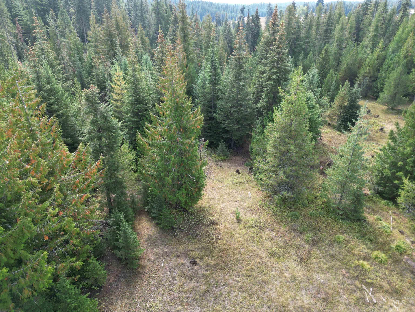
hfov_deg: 71.6
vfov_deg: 56.8
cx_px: 208
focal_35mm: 24
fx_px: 288
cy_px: 156
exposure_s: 1/320
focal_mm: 6.72
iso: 100
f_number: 1.7
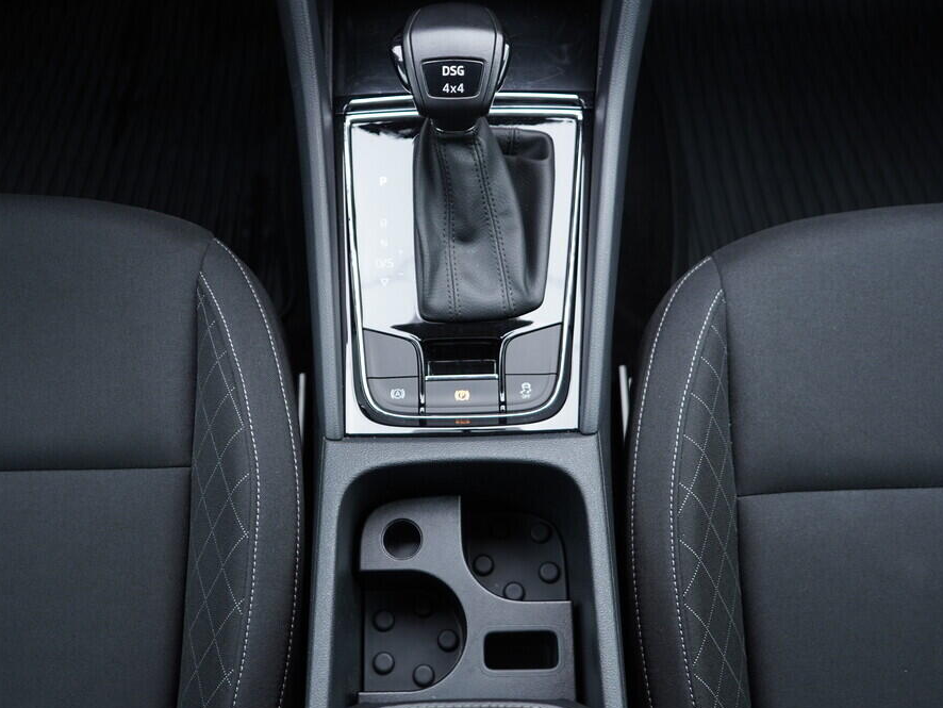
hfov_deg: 46.8
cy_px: 363
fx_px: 1090
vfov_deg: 36.0
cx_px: 454
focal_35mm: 40
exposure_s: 1/40
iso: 320
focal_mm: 24
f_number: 2.8
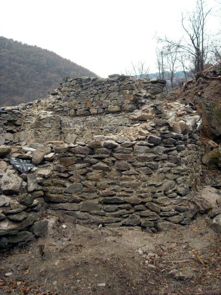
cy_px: 148
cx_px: 110
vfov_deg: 42.9
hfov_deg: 32.9
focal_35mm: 44
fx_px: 375
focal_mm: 7.1
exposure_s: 1/184
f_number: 3.1
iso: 64
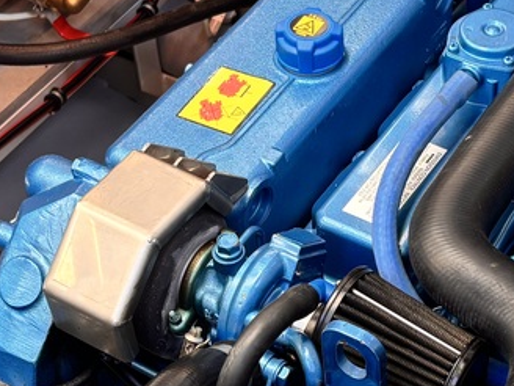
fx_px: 1411
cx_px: 334
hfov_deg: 20.6
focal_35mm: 95
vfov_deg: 15.5
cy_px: 256
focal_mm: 5.96
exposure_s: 1/121
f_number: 1.6
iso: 50
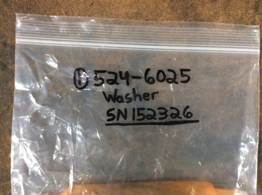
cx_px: 131
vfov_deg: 44.1
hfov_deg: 56.9
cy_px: 98
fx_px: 242
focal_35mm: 32
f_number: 2.4
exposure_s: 1/24
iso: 125
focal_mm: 3.3
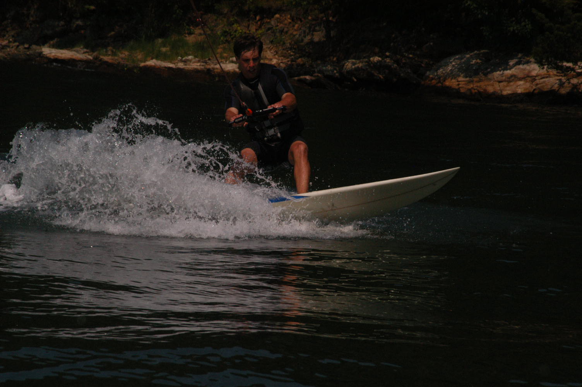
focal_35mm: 180
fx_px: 2907
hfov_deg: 11.4
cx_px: 291
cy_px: 194
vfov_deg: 7.6
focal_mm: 120
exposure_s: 1/4000
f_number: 16
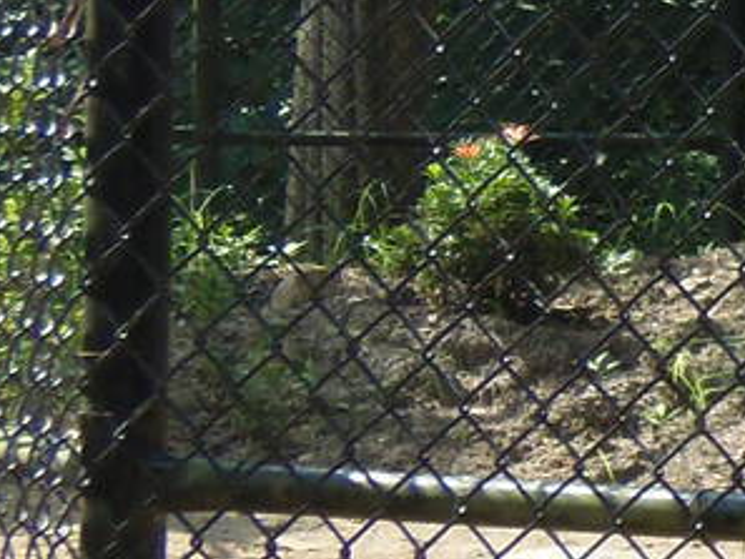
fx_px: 4866
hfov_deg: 7.9
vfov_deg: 6.6
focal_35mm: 226
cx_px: 1974
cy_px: 258
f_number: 3.6
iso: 64
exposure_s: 1/200
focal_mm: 7.8
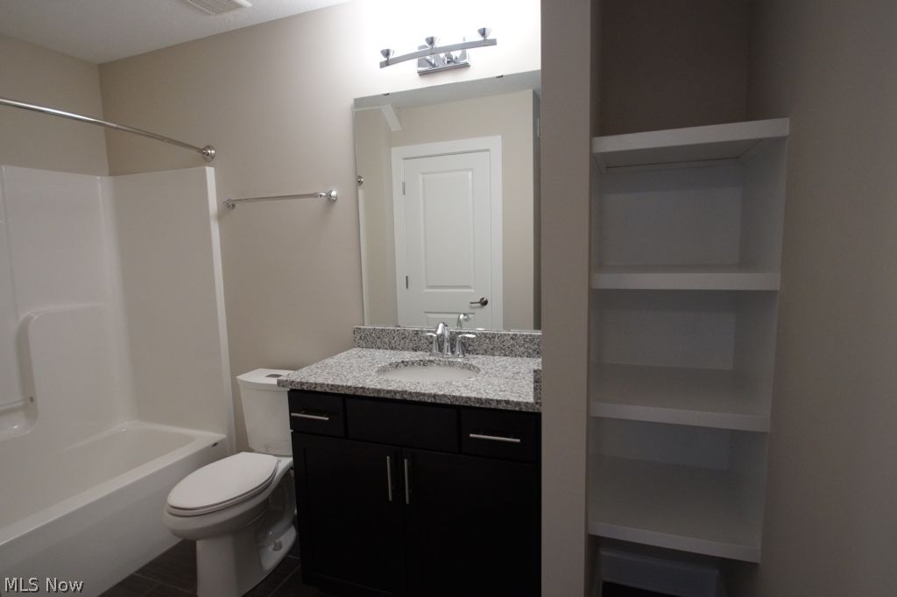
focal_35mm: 18
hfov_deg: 90.0
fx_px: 448
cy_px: 298
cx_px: 448
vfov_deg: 67.3
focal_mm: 12
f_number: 4
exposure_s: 1/160
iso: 1000
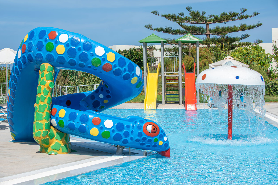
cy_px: 92
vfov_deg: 17.5
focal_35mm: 78
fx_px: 602
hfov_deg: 26.0
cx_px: 139
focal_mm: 78
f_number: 10
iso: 200
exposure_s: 1/640
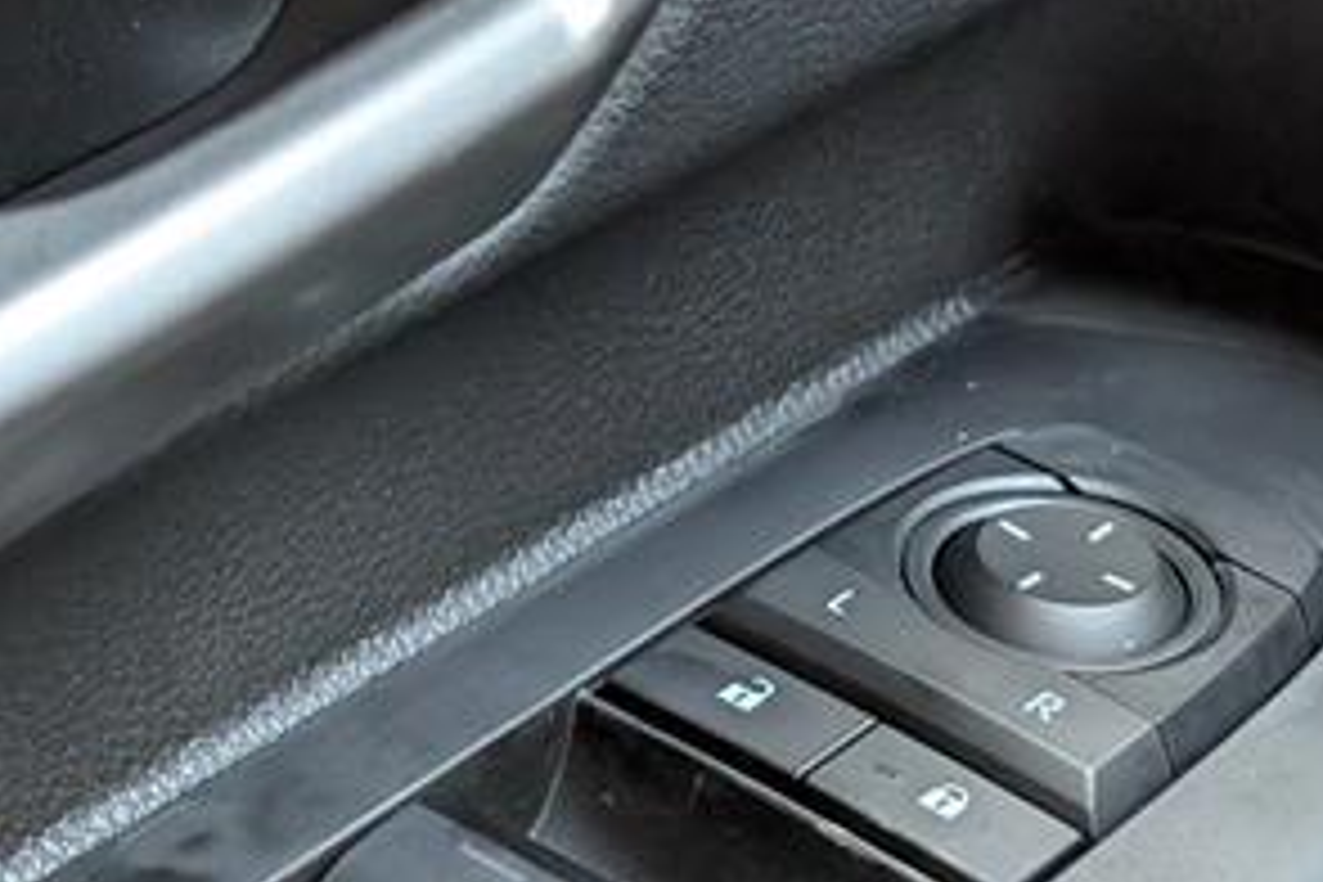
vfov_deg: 12.2
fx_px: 4079
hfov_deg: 18.4
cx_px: 500
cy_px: 886
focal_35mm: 111
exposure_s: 1/69.9
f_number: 1.68
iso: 646
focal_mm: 6.9
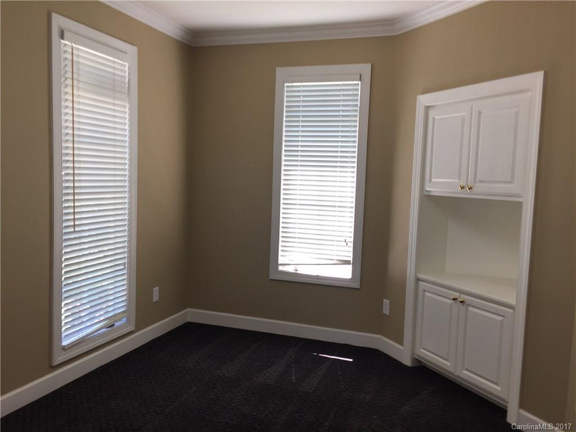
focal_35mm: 29
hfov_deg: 61.7
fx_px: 483
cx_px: 288
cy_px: 216
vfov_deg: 48.2
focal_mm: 4.15
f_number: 2.2
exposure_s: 1/60
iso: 40
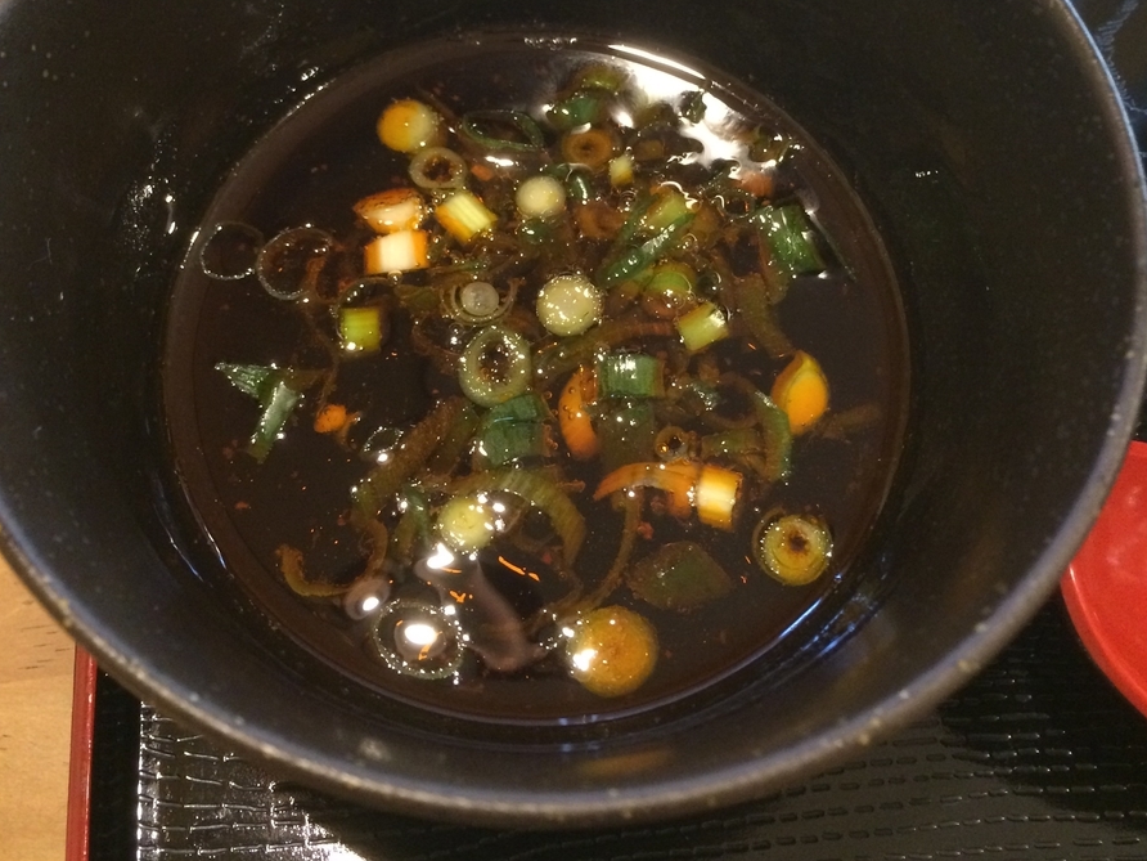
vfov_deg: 36.3
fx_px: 1292
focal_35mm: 39
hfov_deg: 47.9
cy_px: 264
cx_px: 575
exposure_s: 1/20
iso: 250
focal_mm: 4.15
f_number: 2.2
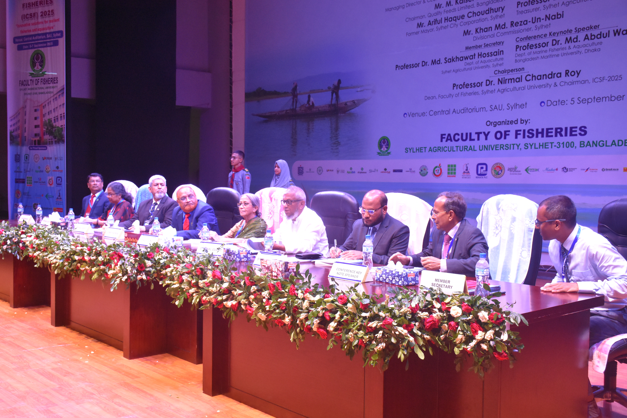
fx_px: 627
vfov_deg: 36.9
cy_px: 209
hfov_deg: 53.1
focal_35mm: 36
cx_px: 314
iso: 3200
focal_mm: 24
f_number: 6.3
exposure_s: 1/160
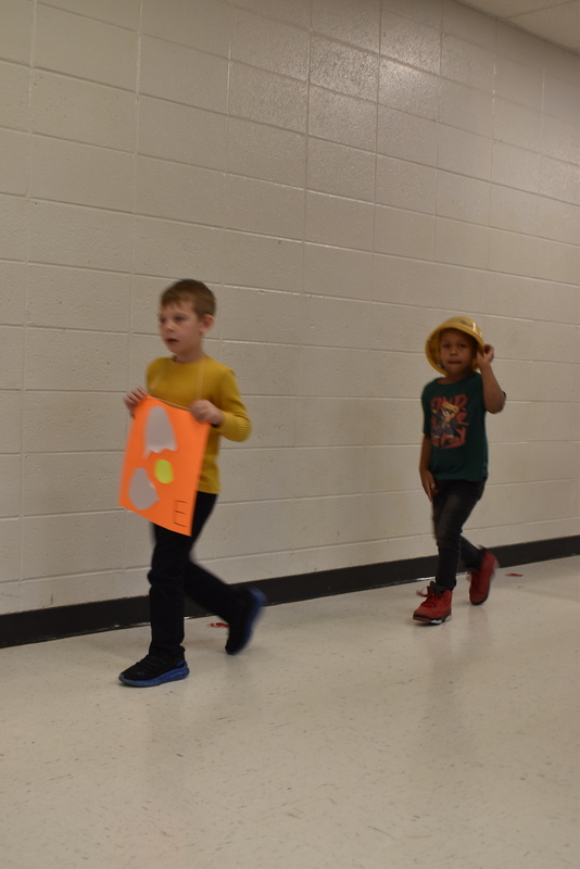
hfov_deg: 29.9
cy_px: 434
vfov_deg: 43.6
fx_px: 1086
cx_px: 290
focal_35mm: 45
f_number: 7.1
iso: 400
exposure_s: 1/50
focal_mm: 30
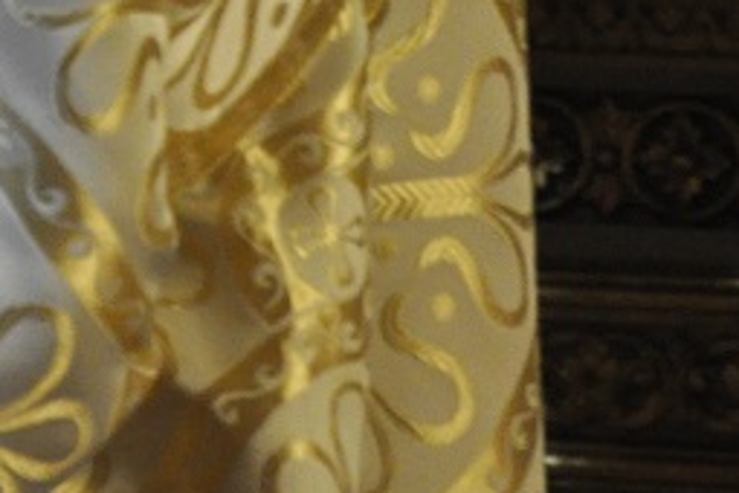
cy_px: -570
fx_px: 15217
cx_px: -325
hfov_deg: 2.8
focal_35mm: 741
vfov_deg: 1.8
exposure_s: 1/15
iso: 1600
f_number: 6.3
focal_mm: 105
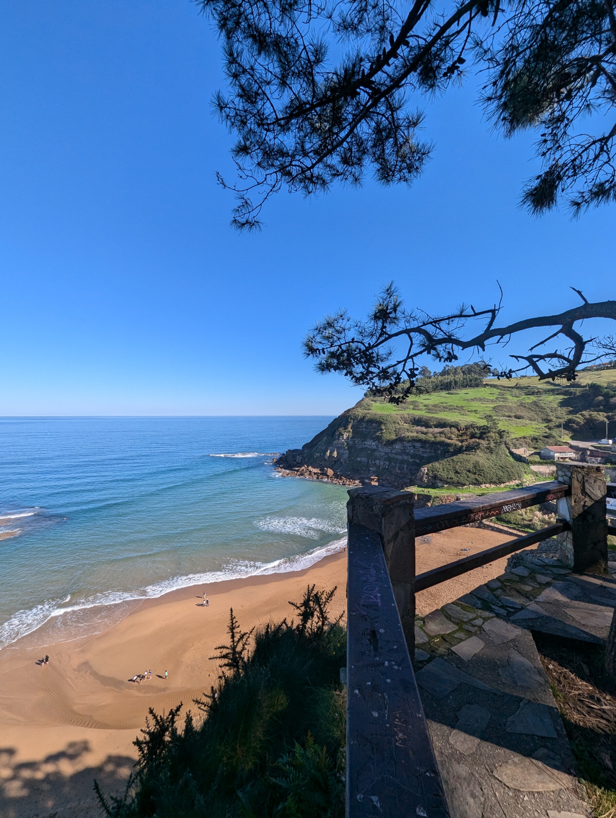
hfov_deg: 90.1
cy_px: 409
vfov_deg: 106.1
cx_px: 308
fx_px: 308
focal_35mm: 13
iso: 48
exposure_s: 1/1188
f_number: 2.2
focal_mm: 1.95
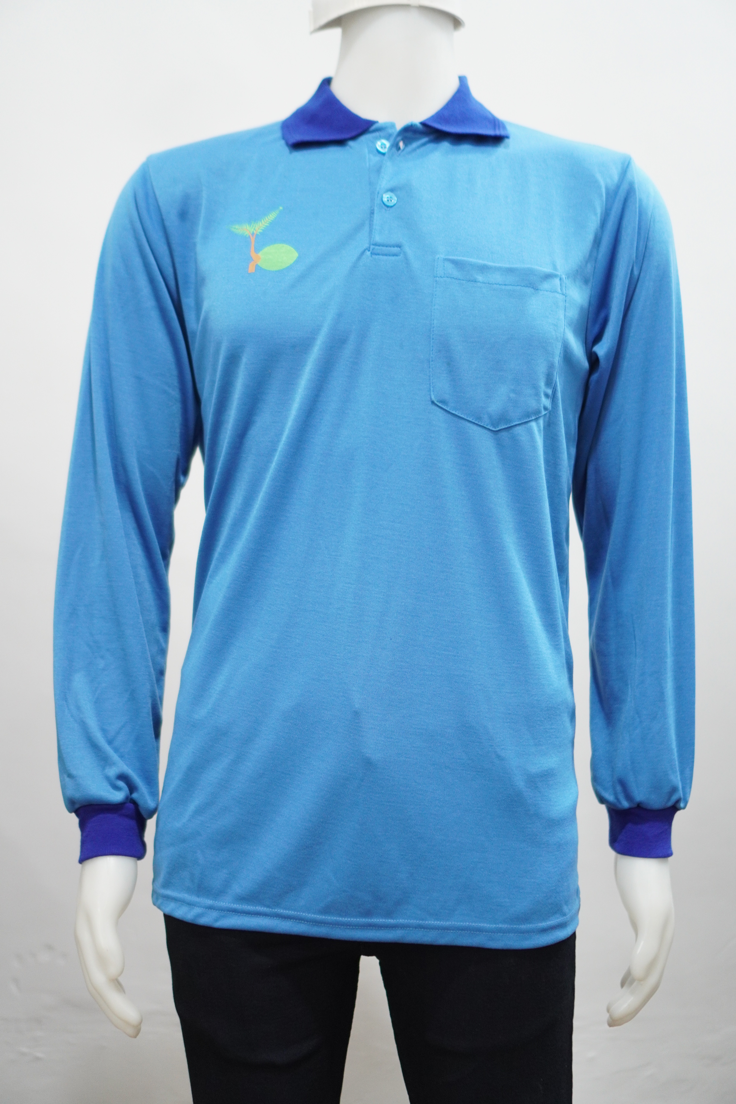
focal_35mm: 52
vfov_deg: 37.9
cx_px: 368
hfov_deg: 25.8
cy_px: 552
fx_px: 1610
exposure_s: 1/125
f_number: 1.8
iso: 800
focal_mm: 35
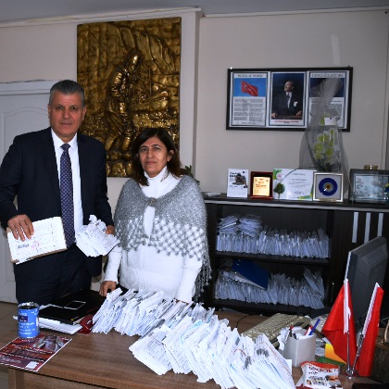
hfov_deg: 46.4
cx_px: 127
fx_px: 445
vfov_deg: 47.2
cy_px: 196
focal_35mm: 35
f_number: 3.5
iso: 250
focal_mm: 18
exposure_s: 1/60
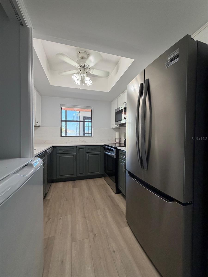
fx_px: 112
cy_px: 138
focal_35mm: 14
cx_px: 104
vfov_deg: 102.1
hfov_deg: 85.7
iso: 200
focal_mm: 2.22
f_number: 2.2
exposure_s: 1/120
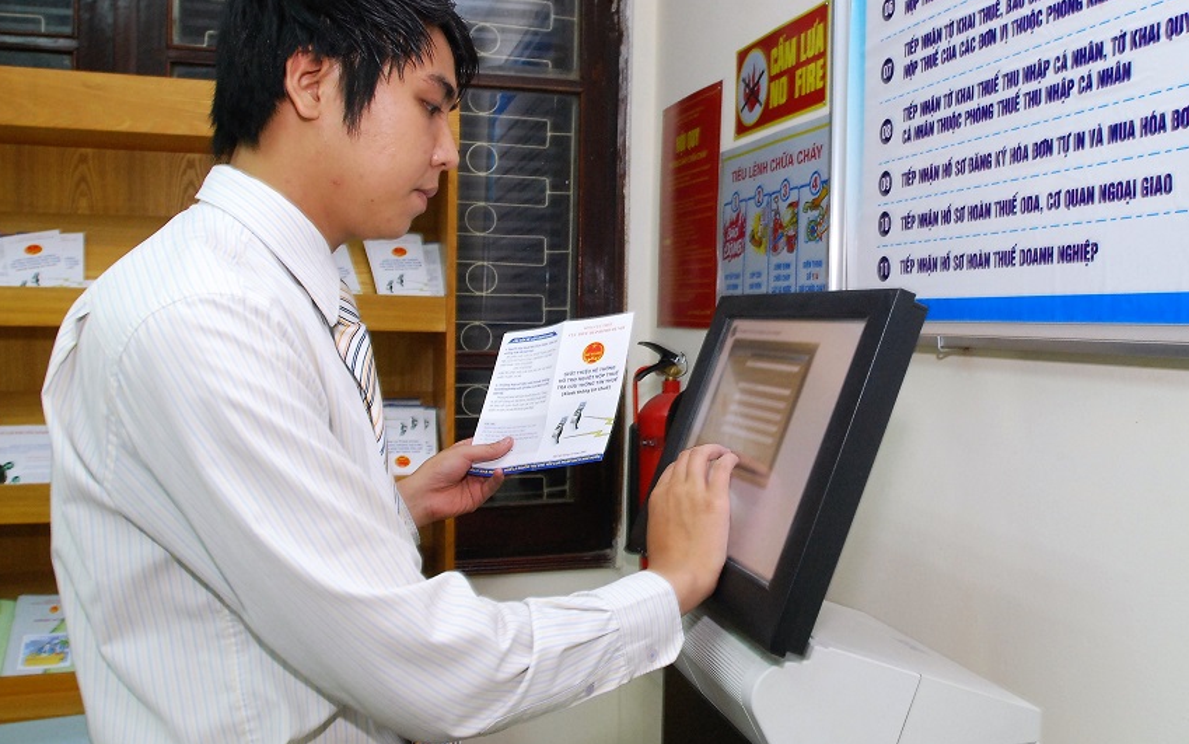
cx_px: 670
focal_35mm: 31
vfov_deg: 41.1
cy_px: 353
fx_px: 992
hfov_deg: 61.7
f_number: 5.6
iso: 800
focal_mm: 17
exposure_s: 1/50
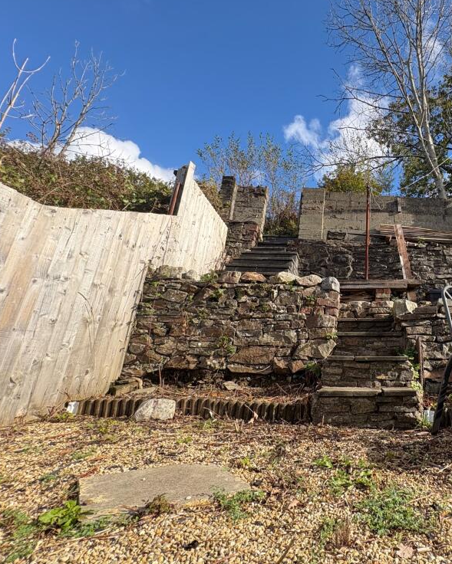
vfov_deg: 83.2
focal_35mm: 19
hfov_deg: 63.8
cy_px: 271
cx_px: 370
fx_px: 318
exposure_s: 1/605
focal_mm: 2.22
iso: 64
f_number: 2.2
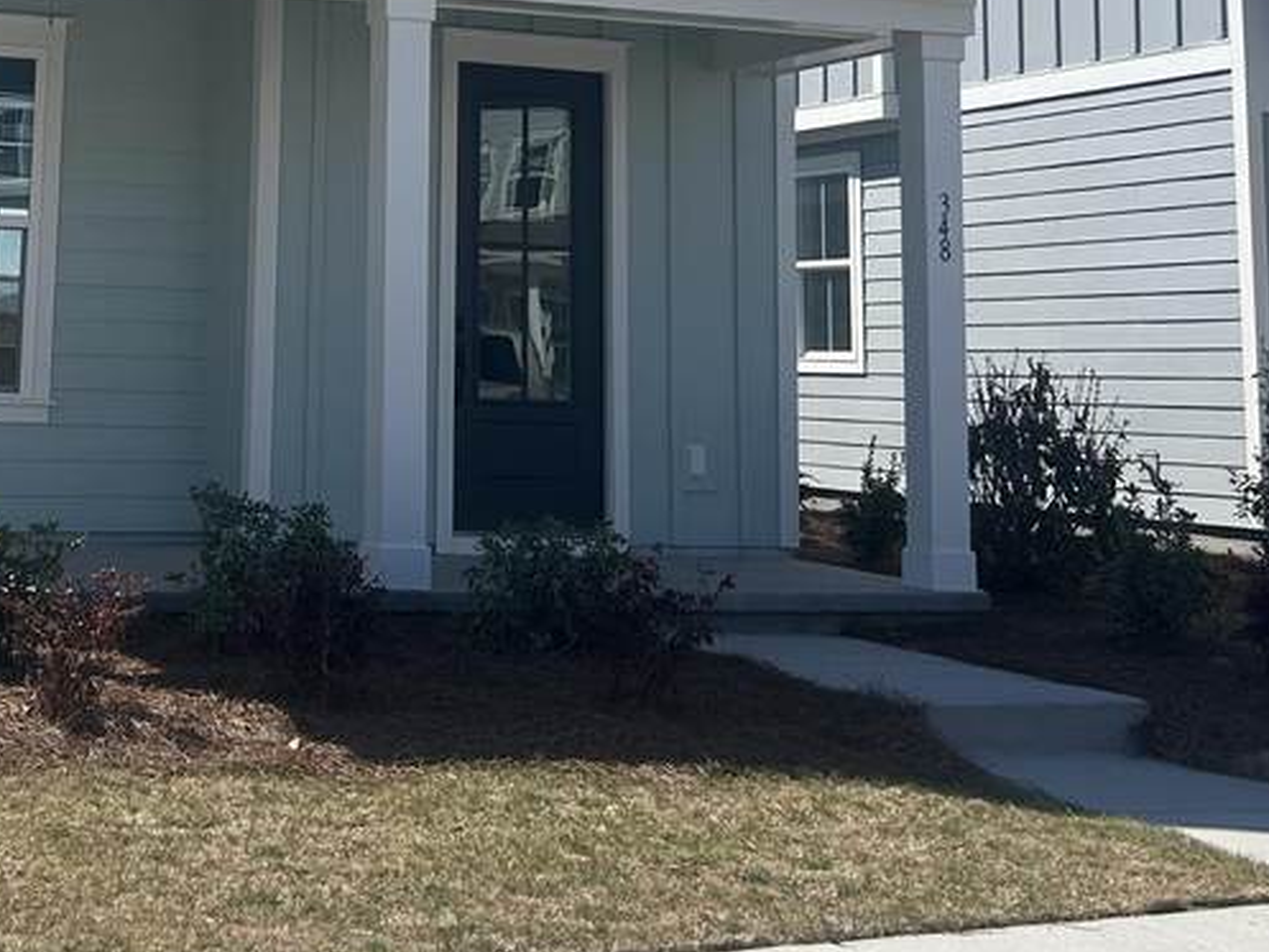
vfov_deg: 21.1
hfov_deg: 28.3
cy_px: -41
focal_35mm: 67
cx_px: 248
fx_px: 2457
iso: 50
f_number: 1.5
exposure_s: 1/5076
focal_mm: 5.7
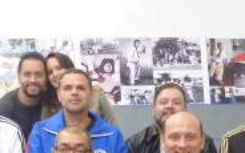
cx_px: 124
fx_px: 688
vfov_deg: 12.0
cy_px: 247
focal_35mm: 103
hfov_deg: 20.2
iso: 400
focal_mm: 5
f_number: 3.1
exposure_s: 1/20
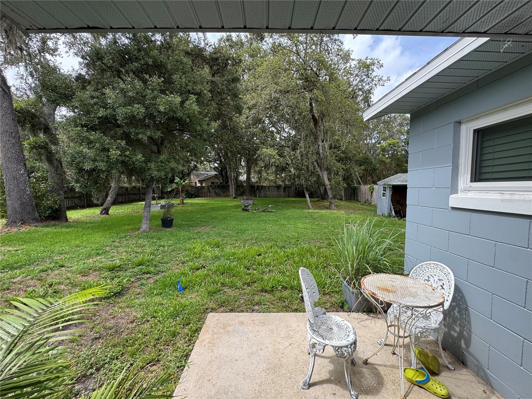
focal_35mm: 14
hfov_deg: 102.1
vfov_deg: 85.7
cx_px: 266
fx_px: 215
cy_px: 200
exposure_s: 1/347
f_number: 2.2
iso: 40
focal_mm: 2.22
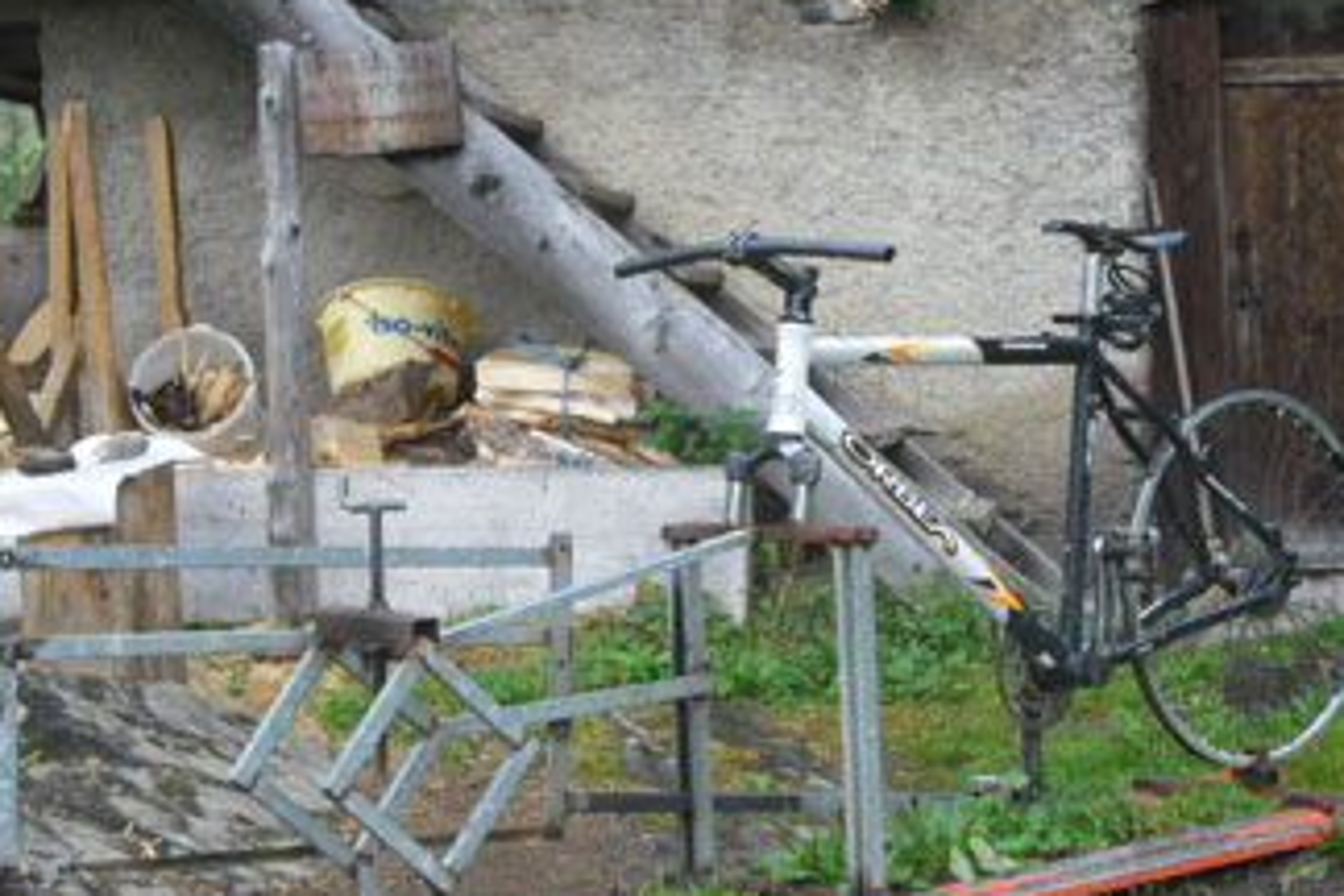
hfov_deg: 22.4
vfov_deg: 15.0
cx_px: 763
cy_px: 523
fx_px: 3397
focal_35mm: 91
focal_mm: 11.2
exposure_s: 1/60
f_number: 5.7
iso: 200
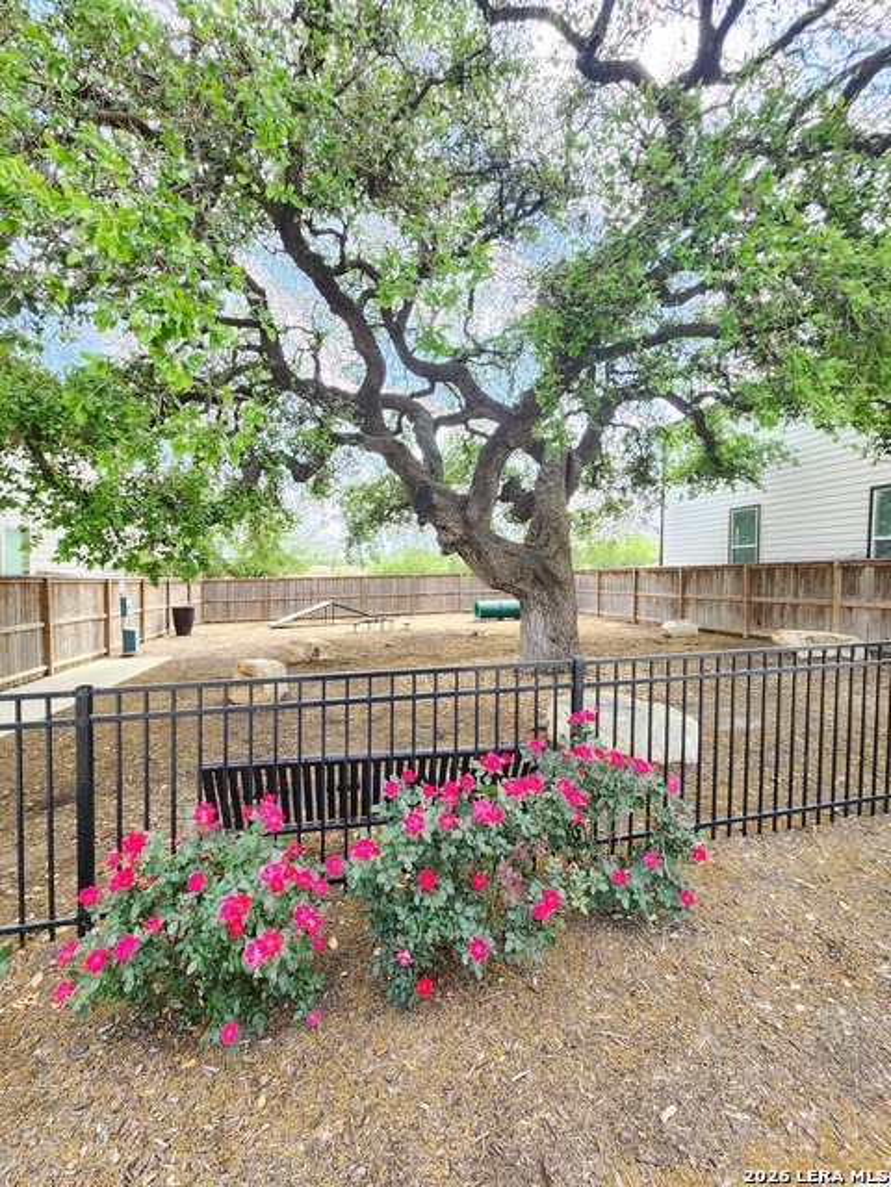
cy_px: 594
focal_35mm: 13
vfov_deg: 106.2
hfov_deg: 89.9
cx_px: 446
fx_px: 446
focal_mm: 2.2
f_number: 2.2
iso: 50
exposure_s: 1/148
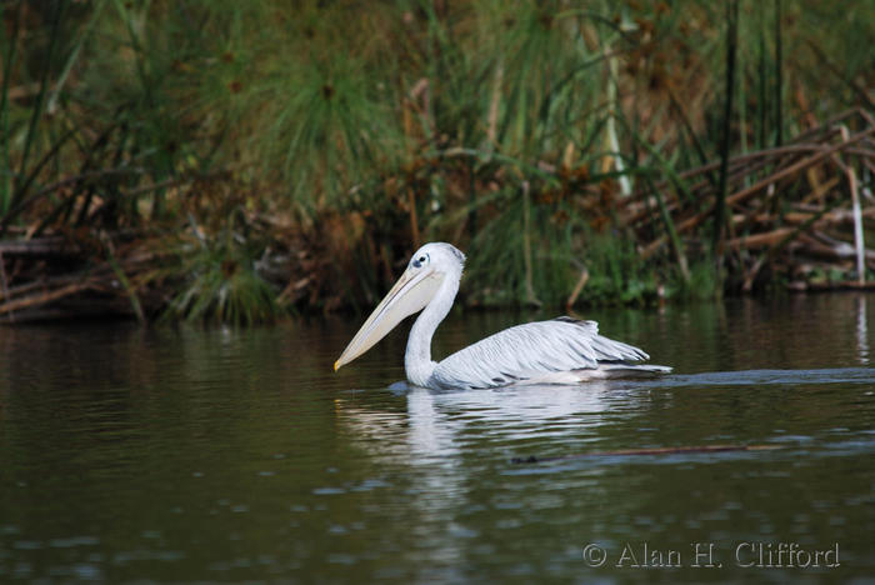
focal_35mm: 600
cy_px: 292
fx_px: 14595
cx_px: 438
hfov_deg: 3.4
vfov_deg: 2.3
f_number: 5.6
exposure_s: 1/500
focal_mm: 400
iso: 100
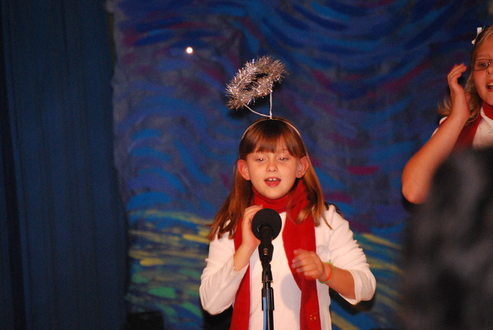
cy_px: 165
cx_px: 246
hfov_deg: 6.9
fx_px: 4112
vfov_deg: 4.6
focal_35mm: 300
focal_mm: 200
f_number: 5.6
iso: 1600
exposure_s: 1/60
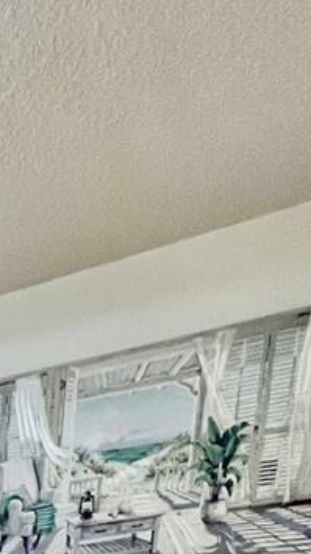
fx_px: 704
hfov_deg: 16.4
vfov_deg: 30.7
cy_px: 764
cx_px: -367
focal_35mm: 48
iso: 200
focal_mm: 1.57
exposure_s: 1/60
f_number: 1.8
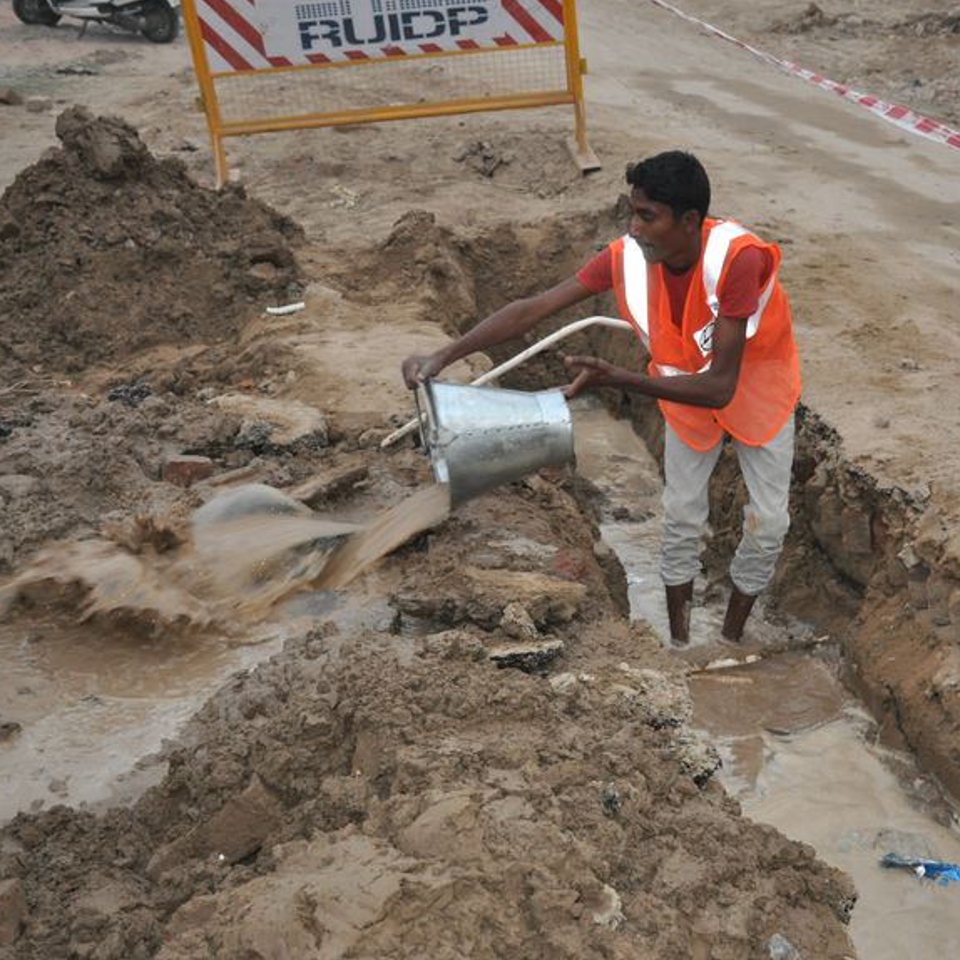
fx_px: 1600
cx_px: 671
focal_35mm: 51
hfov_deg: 33.0
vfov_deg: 33.4
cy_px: 488
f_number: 4.5
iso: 1000
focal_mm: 26
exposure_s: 1/60
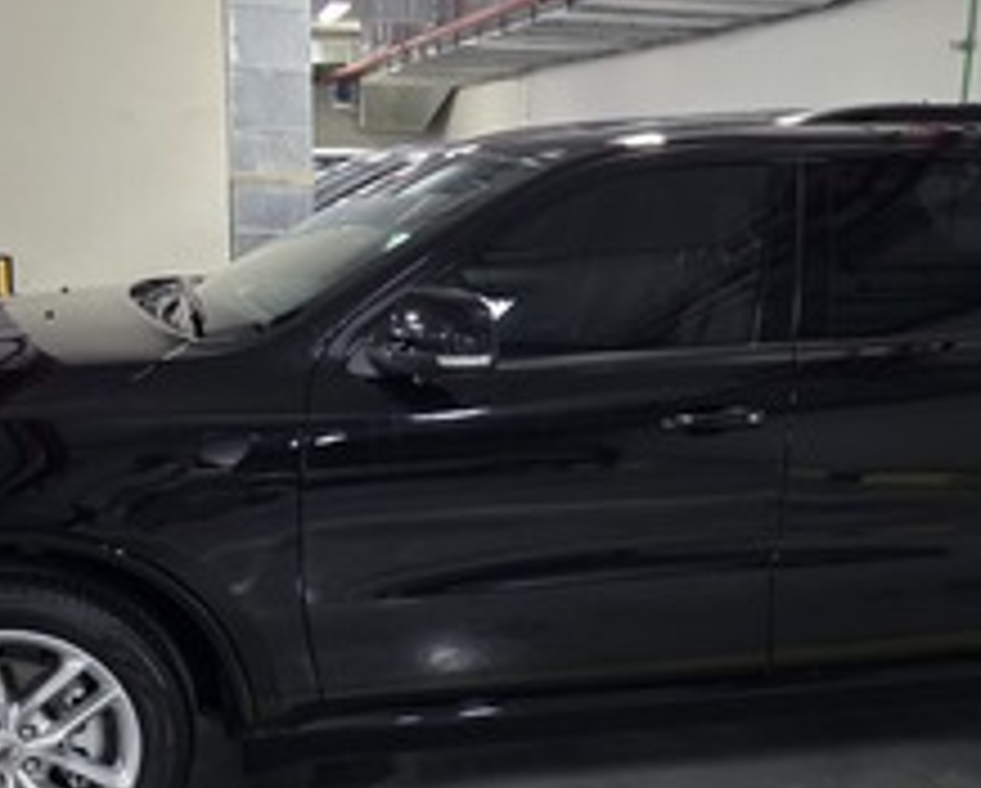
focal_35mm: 47
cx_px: 551
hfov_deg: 39.4
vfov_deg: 31.9
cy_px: 511
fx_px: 1366
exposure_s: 1/24
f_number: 1.7
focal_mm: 6.25
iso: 1250
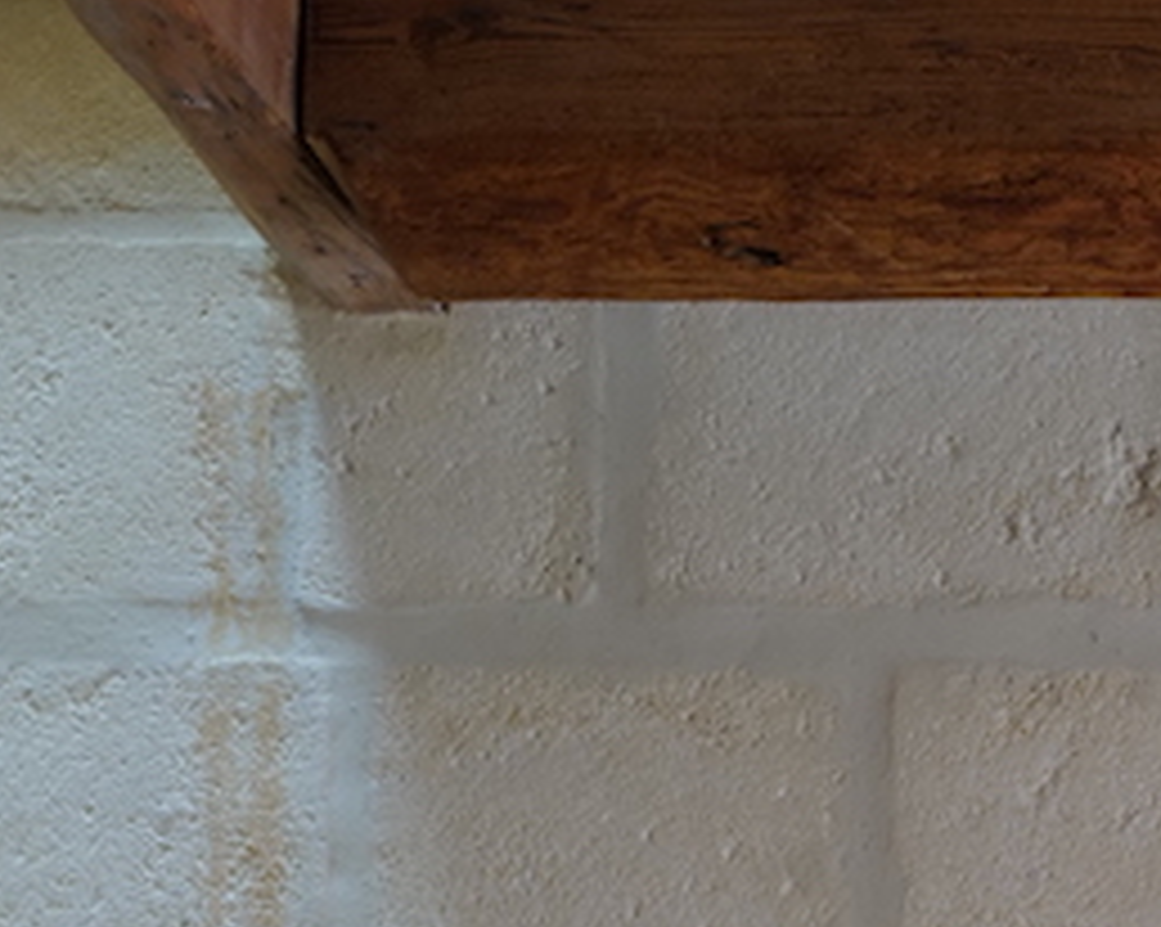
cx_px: 2002
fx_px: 5253
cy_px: 2113
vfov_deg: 9.2
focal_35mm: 153
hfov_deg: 11.8
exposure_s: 1/50
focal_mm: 28
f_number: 1.7
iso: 400
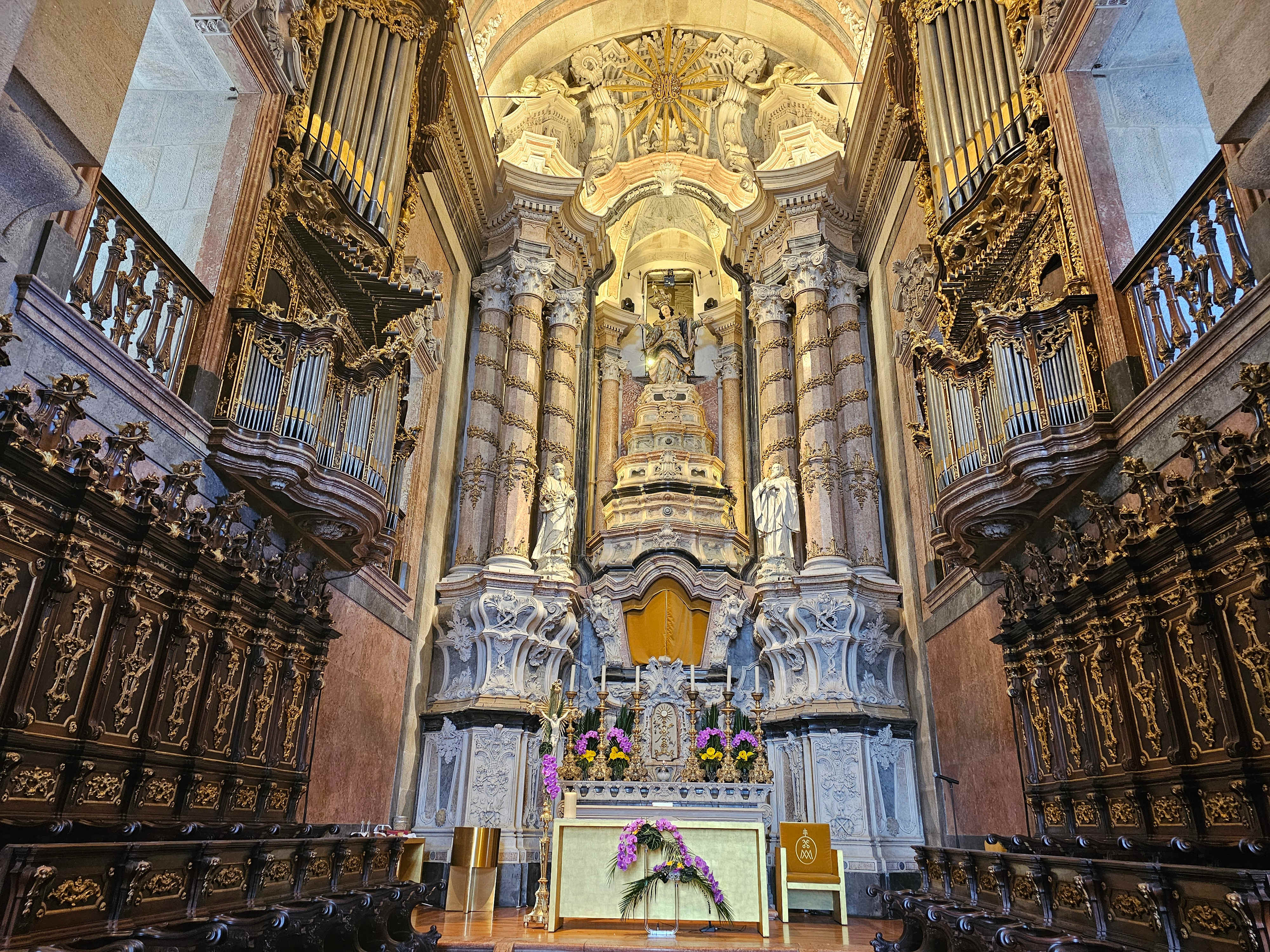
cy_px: 476
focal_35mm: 23
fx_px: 844
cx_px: 635
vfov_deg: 58.9
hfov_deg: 73.9
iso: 320
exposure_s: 1/52
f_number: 1.7
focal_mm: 6.3
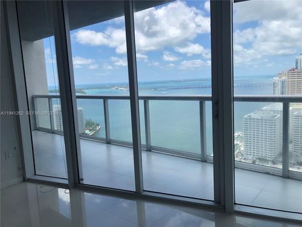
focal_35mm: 28
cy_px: 114
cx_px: 151
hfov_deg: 63.4
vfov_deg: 49.7
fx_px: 244
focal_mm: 3.99
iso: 40
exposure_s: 1/1012
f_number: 1.8
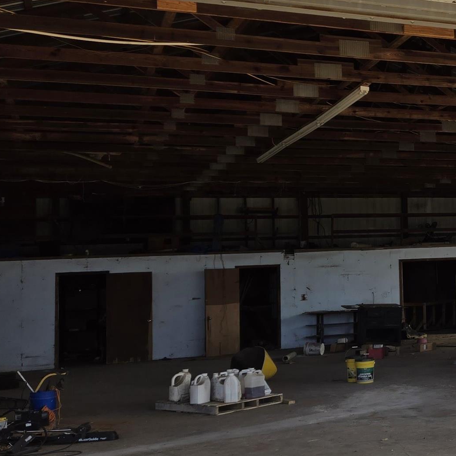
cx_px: 597
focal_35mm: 60
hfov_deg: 24.8
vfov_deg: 28.6
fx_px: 894
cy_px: 207
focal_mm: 5.4
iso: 25
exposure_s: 1/1027
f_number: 1.8
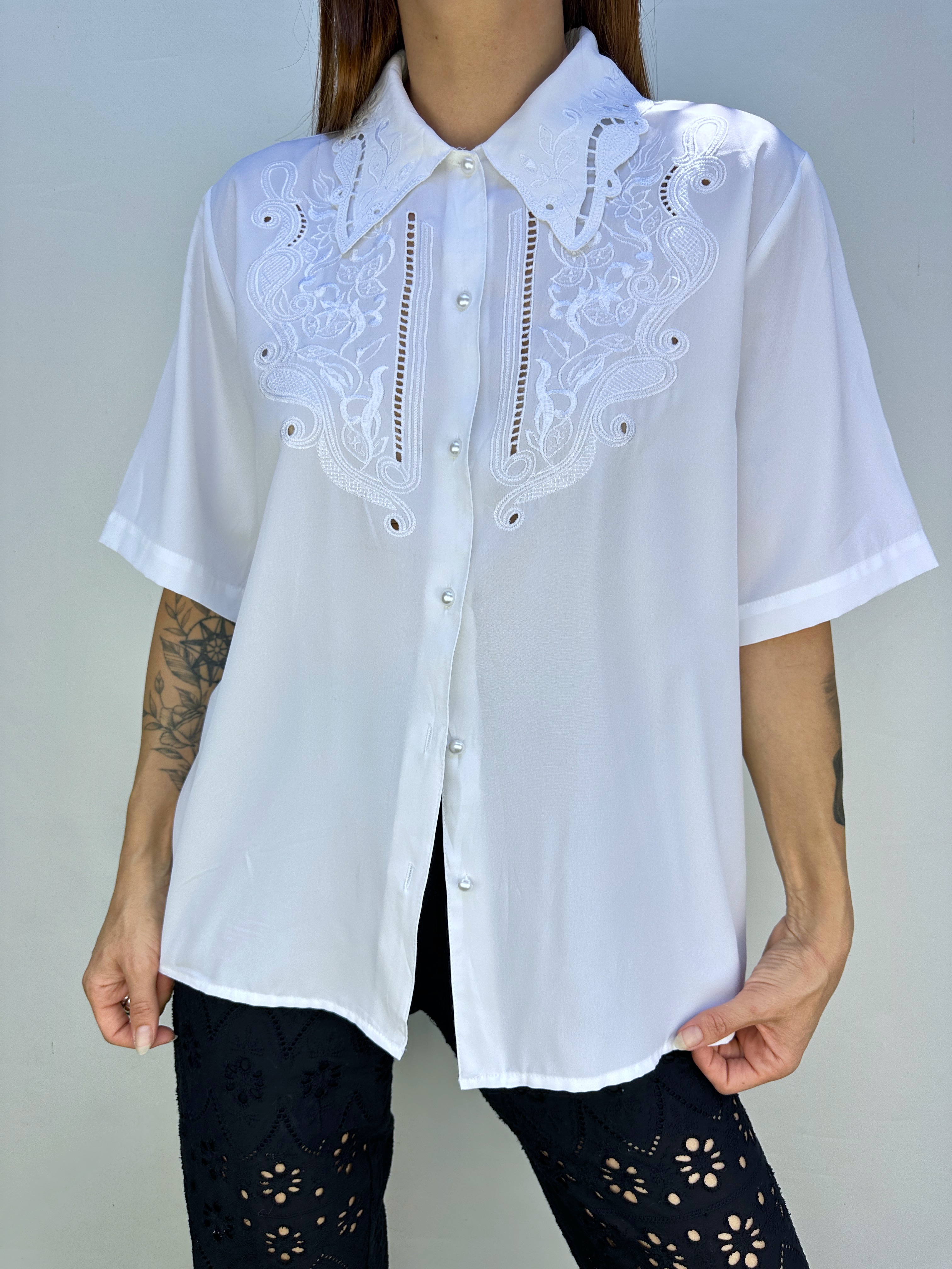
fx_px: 880
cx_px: 476
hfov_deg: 56.8
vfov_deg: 71.6
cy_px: 634
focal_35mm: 24
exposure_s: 1/541
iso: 80
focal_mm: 6.86
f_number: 1.78
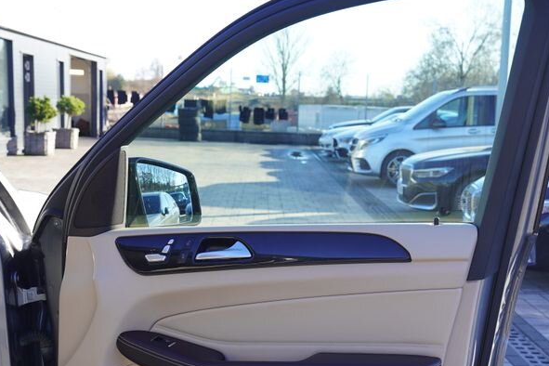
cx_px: 284
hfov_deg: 38.2
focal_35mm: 52
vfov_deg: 25.6
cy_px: 286
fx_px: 793
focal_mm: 30
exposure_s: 1/80
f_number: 5.6
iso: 100
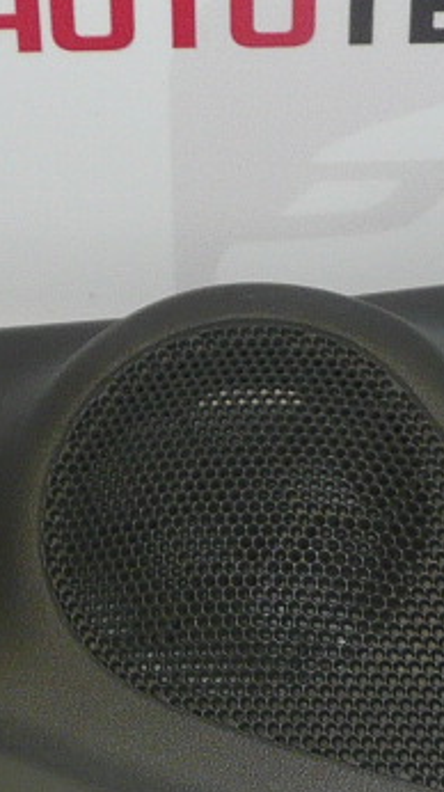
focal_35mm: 121
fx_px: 2539
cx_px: 309
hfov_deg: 10.0
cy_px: 597
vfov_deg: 17.6
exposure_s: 1/60
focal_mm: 4.6
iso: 100
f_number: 3.3
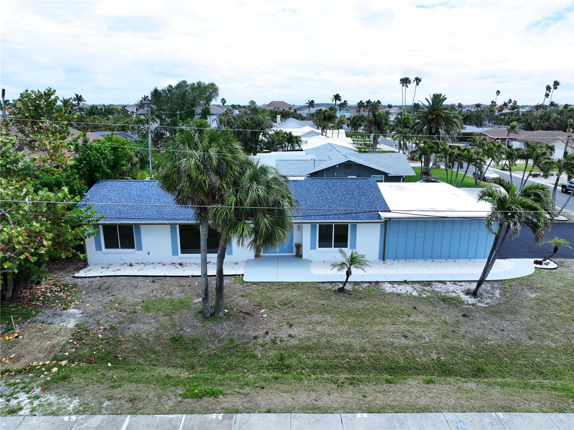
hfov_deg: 71.6
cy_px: 215
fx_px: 398
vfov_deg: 56.8
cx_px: 287
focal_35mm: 24
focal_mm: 12.29
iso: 100
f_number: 3.2
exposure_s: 1/320
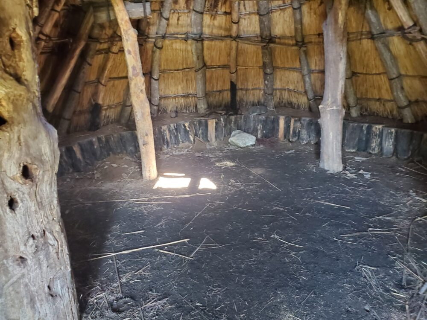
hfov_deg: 67.3
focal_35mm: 26
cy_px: 160
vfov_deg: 53.1
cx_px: 214
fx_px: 321
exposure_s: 1/20
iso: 640
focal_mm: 4.3
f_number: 2.4
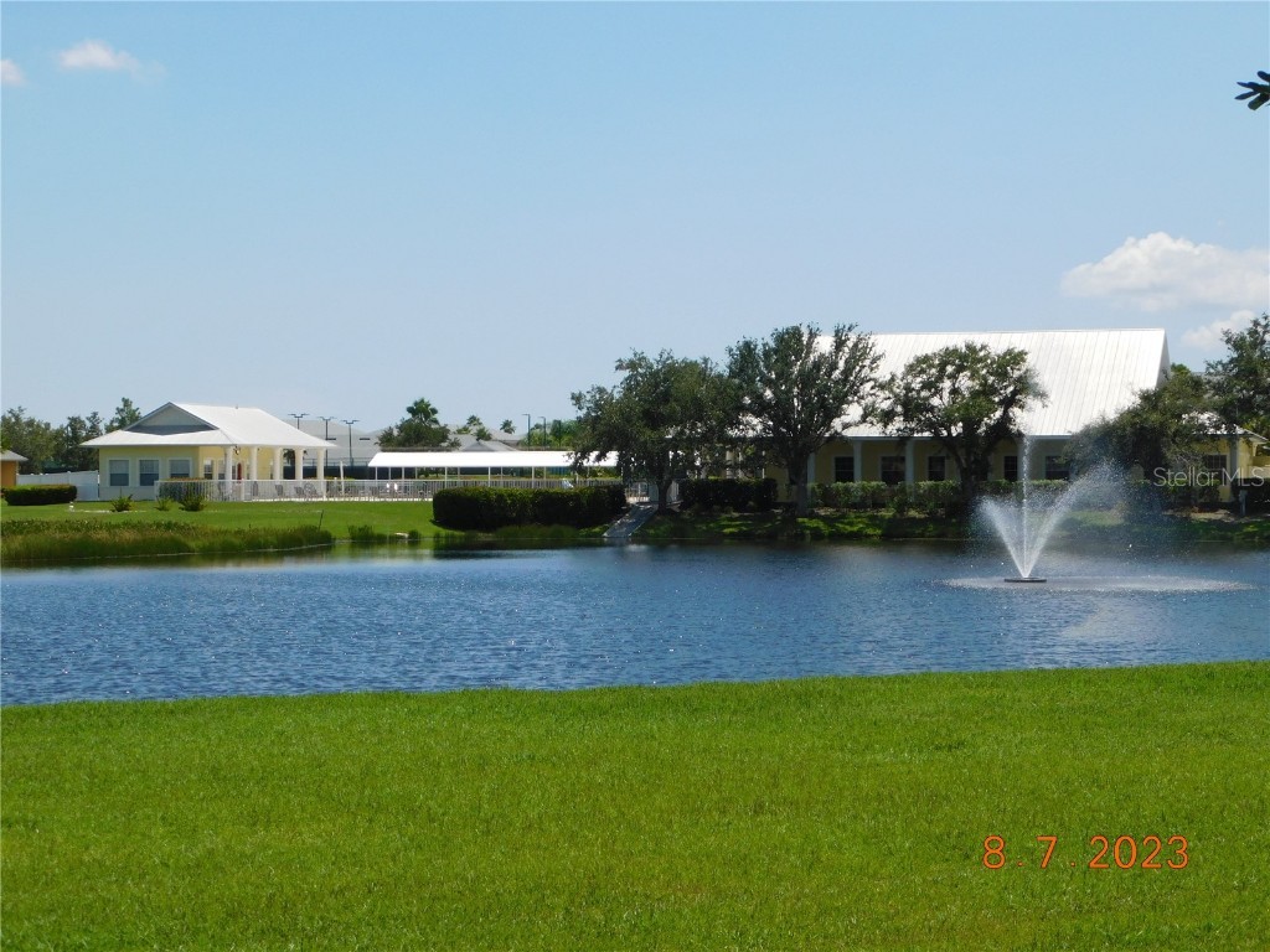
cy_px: 476
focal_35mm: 66
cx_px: 635
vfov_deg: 22.3
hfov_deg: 29.4
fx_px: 2421
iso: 125
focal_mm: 11.7
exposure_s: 1/1250
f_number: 4.2
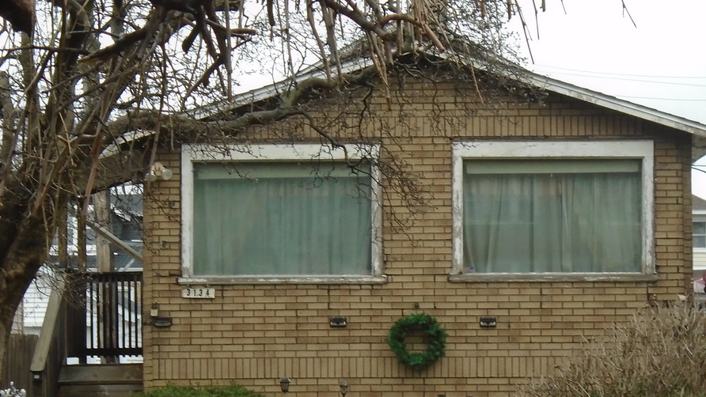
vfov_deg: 11.8
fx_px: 1910
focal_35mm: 102
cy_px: 306
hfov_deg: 20.9
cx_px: 385
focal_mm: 10.2
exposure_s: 1/160
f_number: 4.9
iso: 200
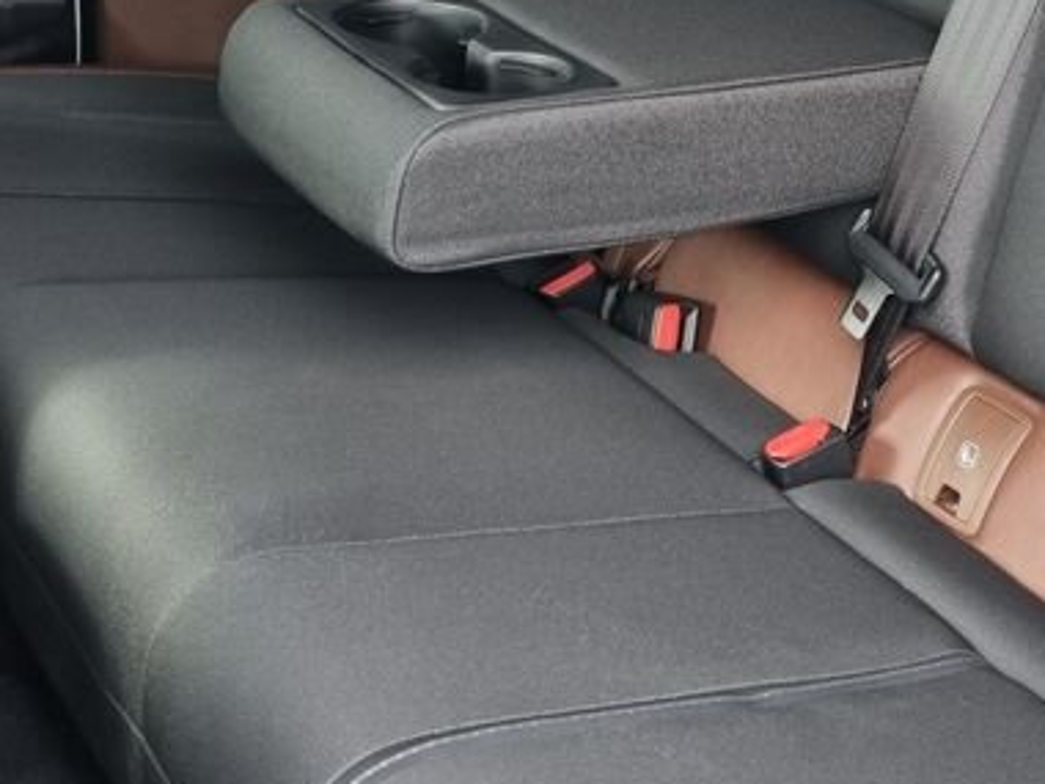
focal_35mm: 70
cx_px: 786
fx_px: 2113
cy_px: 187
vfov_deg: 20.8
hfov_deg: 27.4
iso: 80
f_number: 1.8
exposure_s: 1/100
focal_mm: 5.4
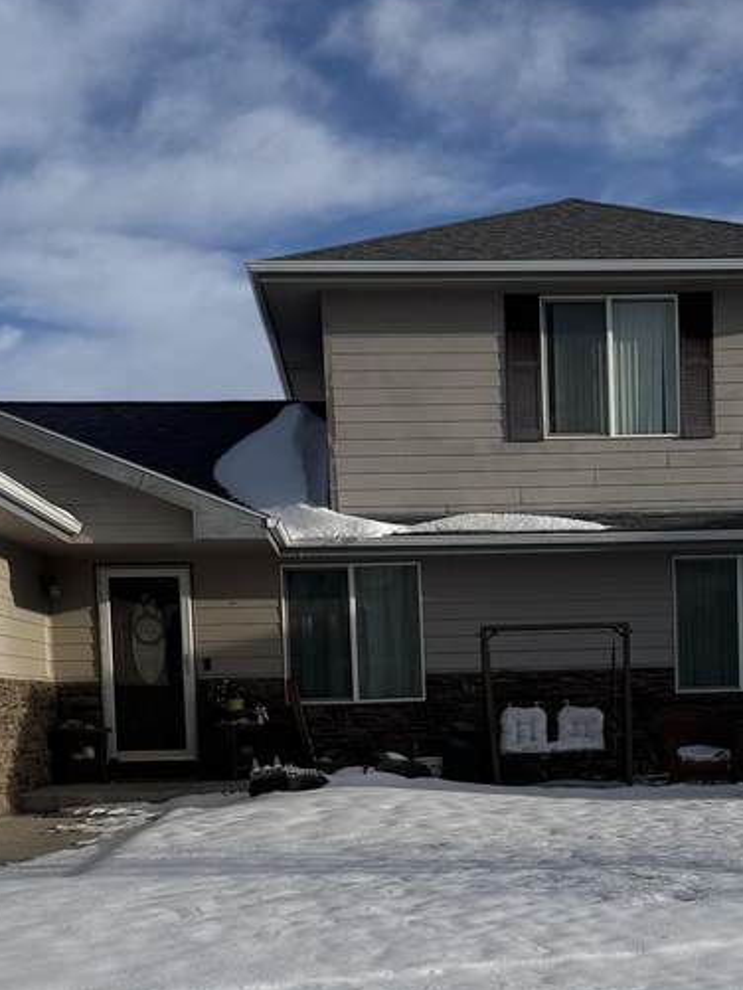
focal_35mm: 46
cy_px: 417
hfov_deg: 31.4
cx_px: 269
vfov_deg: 41.1
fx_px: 1316
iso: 80
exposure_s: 1/7937
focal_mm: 6.76
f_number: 1.78
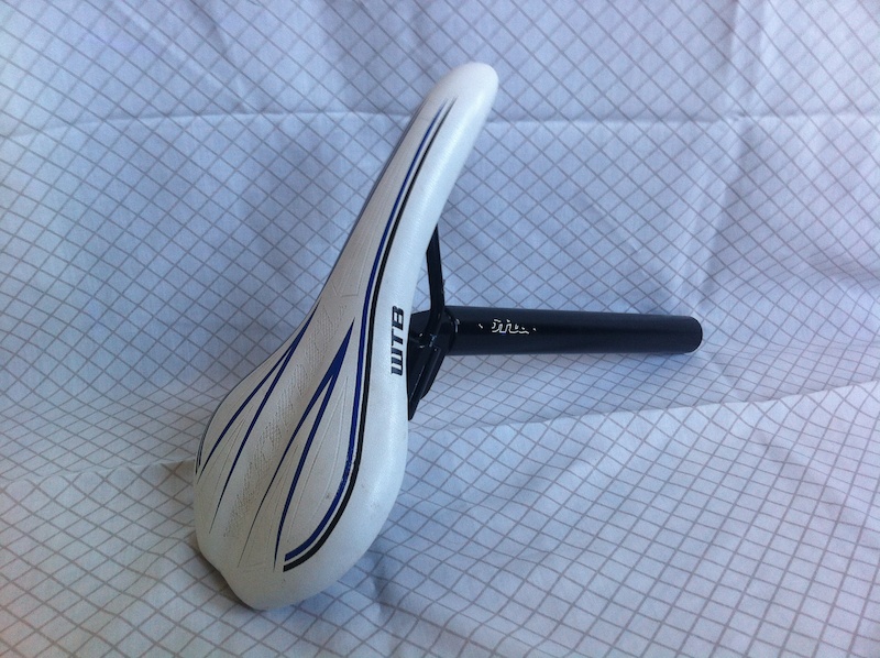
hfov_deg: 52.7
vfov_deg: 40.6
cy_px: 329
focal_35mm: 35
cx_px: 440
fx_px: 889
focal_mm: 3.85
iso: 80
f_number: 2.8
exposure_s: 1/24
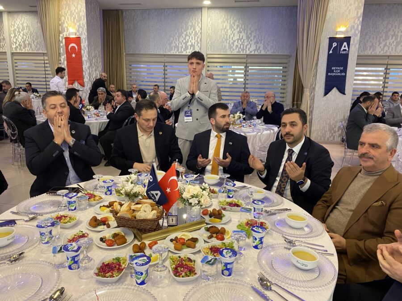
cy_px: 150
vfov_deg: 53.1
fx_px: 302
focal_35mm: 26
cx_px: 201
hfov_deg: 67.3
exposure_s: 1/50
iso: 200
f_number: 1.8
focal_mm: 4.25
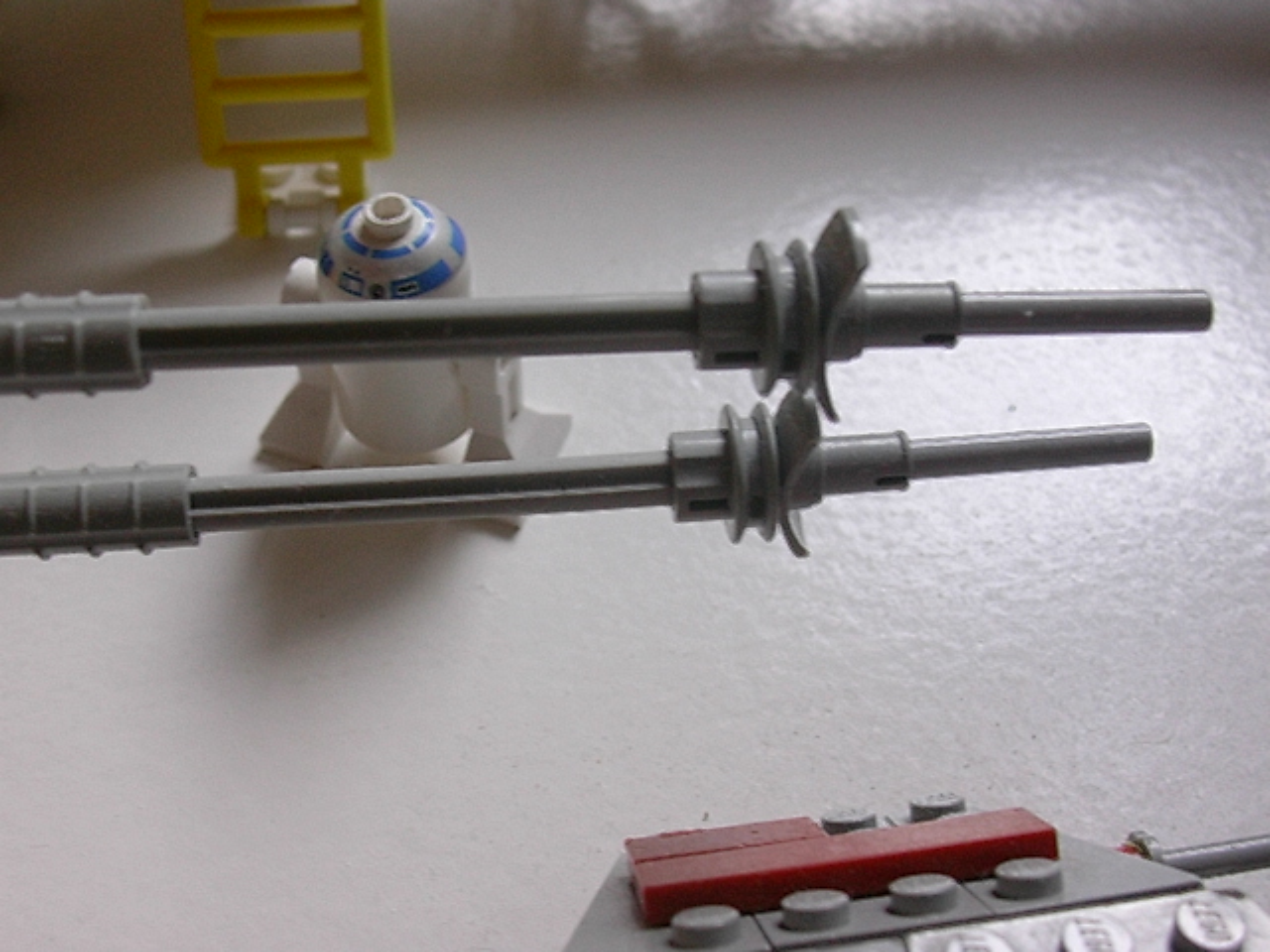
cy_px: 476
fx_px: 1651
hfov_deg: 42.1
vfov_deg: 32.2
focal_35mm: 45
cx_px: 635
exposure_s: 1/31
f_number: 2.9
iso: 70
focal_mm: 6.7
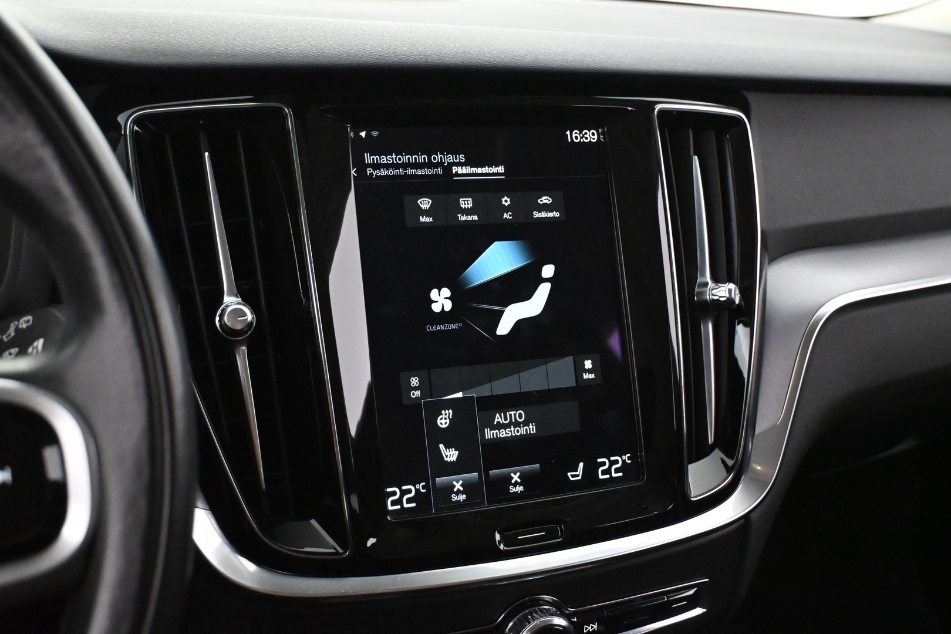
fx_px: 1149
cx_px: 476
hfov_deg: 45.0
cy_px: 317
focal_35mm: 44
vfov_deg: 30.8
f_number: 4.8
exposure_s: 1/60
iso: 9000
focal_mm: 29
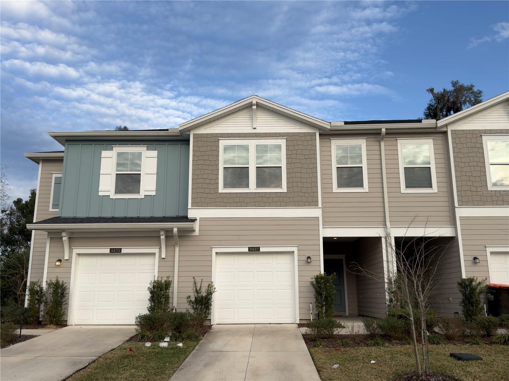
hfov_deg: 58.4
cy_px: 190
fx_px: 456
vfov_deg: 45.4
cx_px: 254
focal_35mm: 31
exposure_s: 1/2494
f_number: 1.78
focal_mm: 6.76
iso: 64
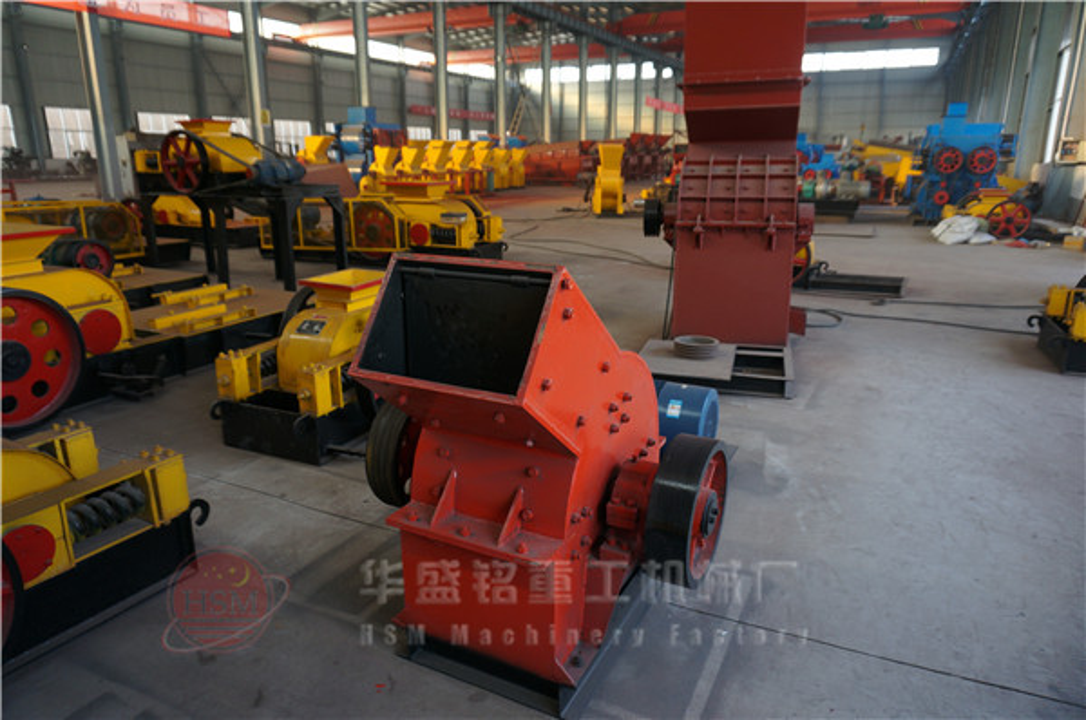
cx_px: 543
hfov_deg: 73.8
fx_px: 723
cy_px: 360
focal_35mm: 24
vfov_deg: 53.0
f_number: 4
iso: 320
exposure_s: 1/60
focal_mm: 16
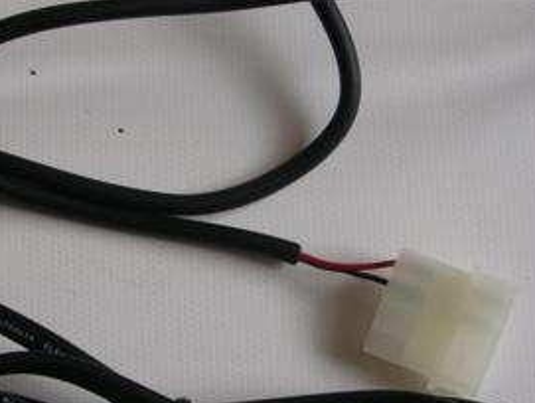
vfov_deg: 17.5
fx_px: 1300
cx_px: 207
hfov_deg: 23.2
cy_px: 284
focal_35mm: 84
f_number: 2.8
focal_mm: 5.8
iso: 50
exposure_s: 1/30
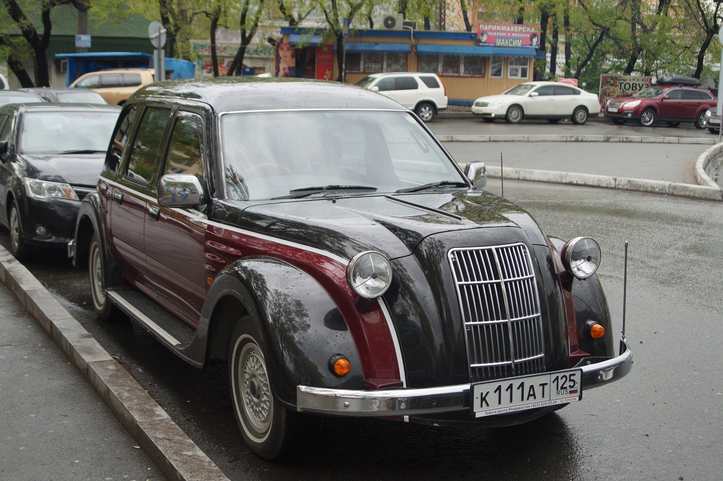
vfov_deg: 29.8
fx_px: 903
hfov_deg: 43.6
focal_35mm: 45
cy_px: 240
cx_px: 362
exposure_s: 1/200
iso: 100
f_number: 4.5
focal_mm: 30
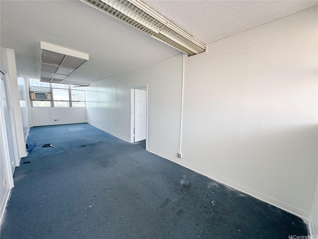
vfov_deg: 85.7
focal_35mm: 14
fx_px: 129
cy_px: 120
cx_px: 159
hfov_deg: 102.1
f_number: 2.2
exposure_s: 1/99
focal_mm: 2.22
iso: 100
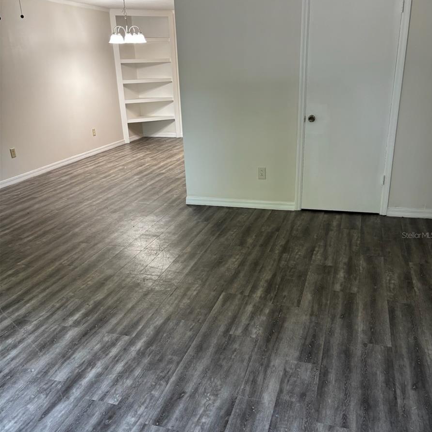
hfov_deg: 52.5
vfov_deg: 52.5
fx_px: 438
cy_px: 235
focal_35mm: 31
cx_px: 218
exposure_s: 1/61
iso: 125
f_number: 1.6
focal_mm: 5.96
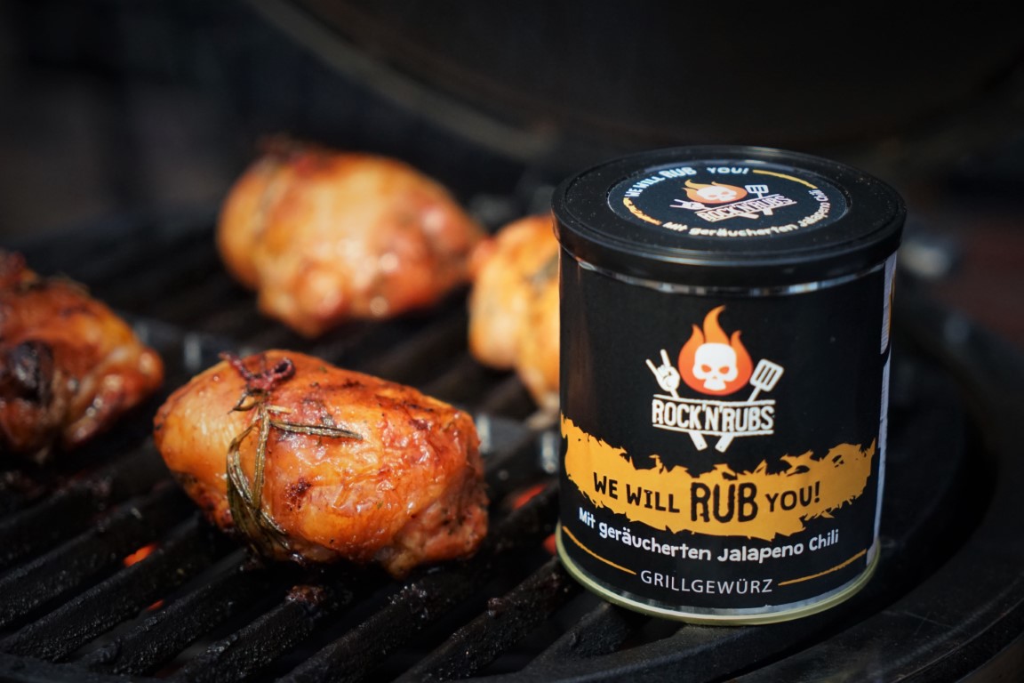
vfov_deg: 20.0
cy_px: 342
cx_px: 512
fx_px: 1934
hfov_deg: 29.7
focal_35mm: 68
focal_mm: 68
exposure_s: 1/80
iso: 2000
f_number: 4
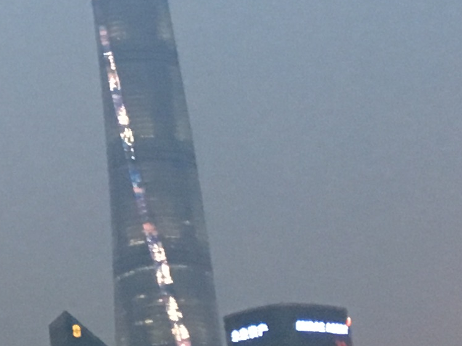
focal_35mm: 156
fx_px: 2081
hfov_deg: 11.6
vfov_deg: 9.3
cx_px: -413
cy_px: -169
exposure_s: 1/33
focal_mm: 4.15
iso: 160
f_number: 2.2
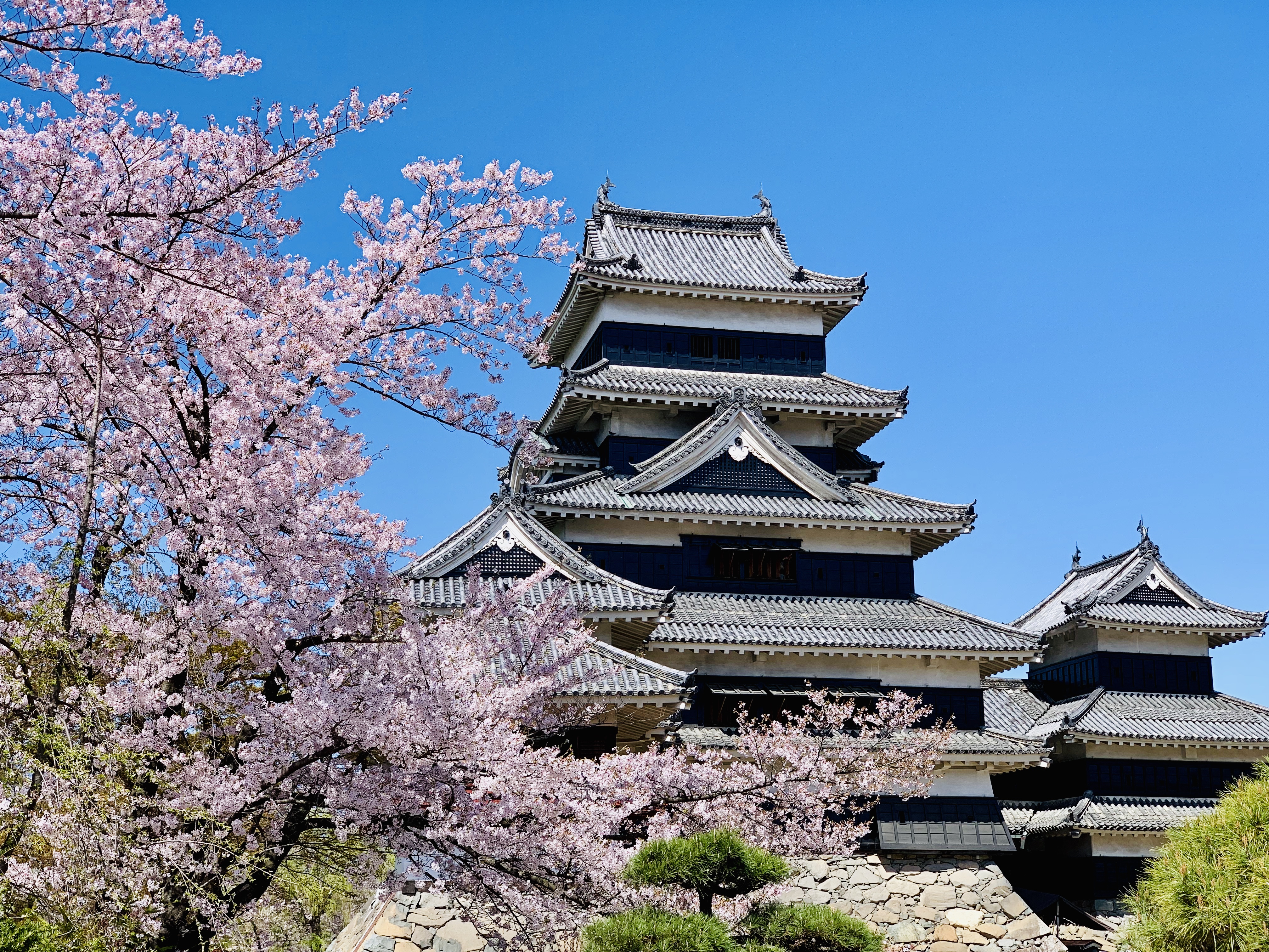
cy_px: 476
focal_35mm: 52
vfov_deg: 28.0
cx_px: 634
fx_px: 1906
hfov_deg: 36.8
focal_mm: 6
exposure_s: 1/905
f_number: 2.4
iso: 16
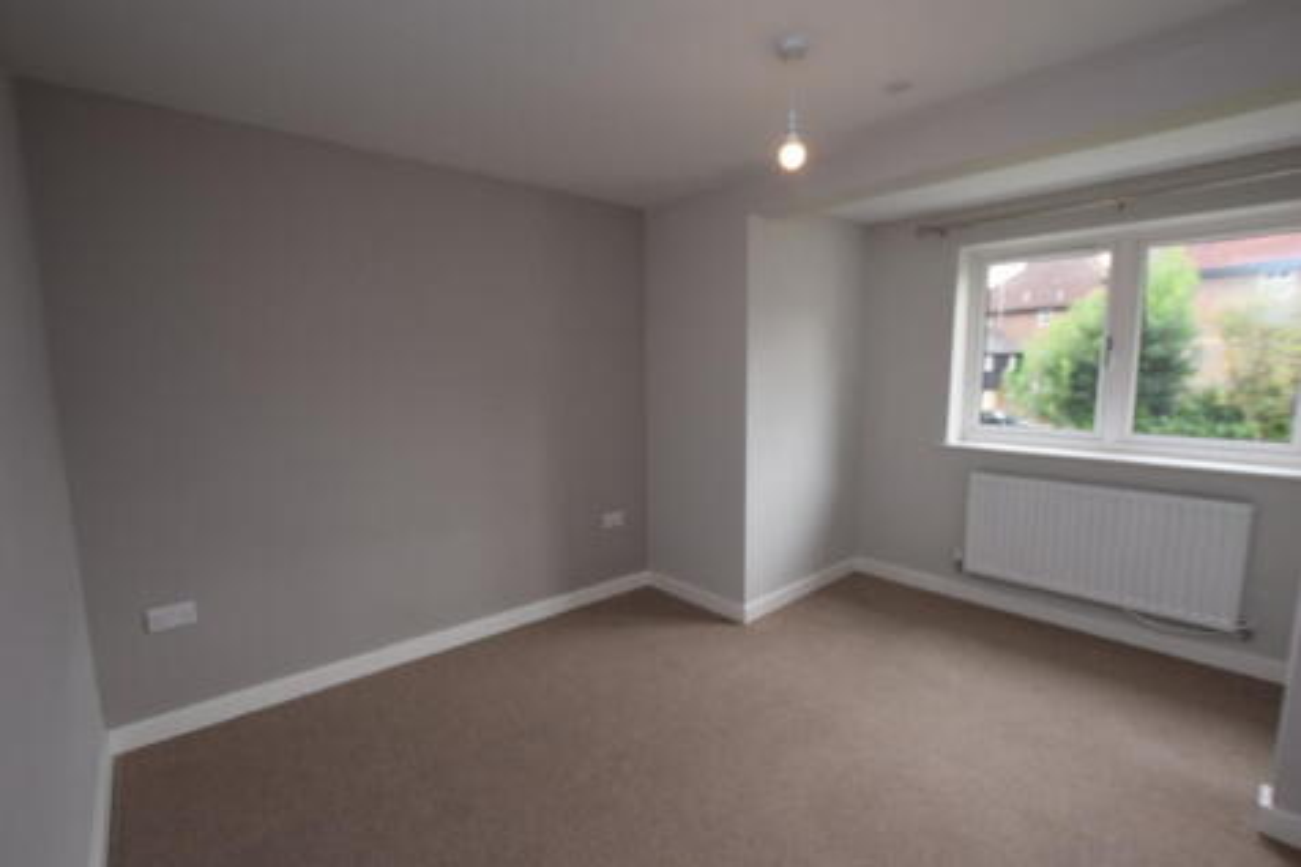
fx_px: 542
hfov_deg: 100.4
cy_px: 434
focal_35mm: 15
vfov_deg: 77.3
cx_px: 650
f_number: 5.6
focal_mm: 10
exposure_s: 1/125
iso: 360
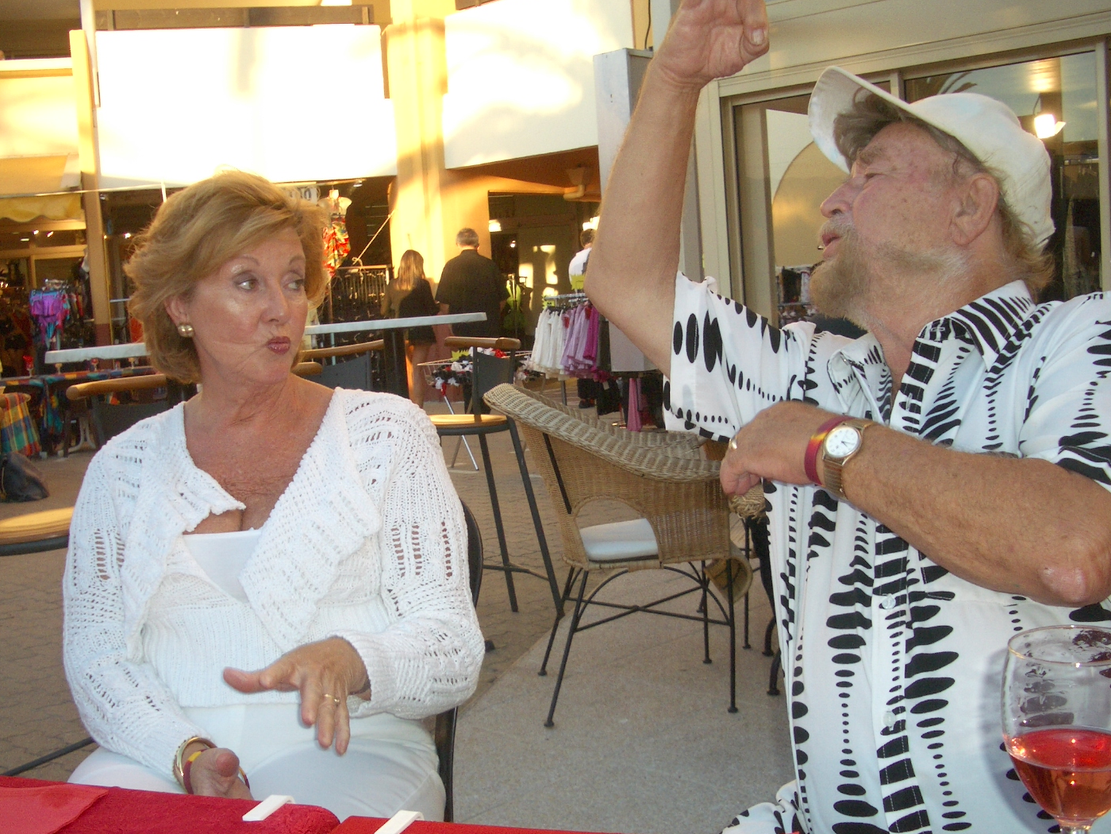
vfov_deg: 35.9
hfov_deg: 46.8
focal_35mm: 40
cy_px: 443
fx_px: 1284
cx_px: 564
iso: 100
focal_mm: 5.8
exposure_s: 1/250
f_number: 2.6
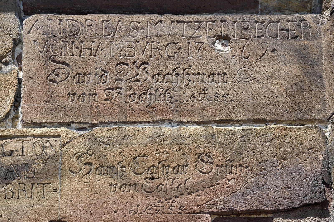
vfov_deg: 9.1
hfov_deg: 13.7
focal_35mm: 150
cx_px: 167
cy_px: 111
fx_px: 1390
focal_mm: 150
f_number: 10
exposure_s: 1/250
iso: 200
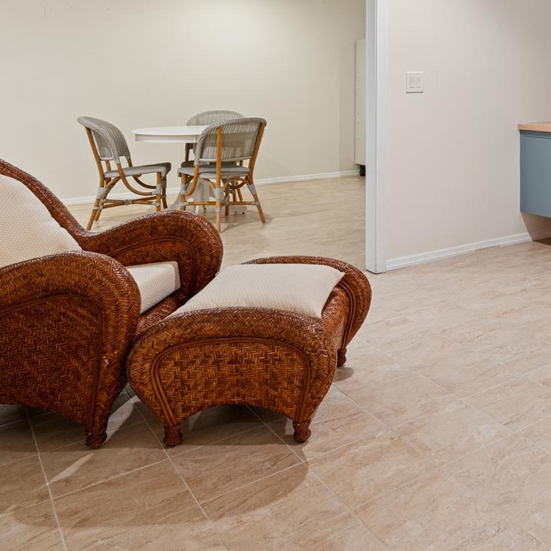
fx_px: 648
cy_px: 105
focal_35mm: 36
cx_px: 515
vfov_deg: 43.7
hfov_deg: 41.6
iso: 200
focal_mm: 17
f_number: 10
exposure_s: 1/1.25
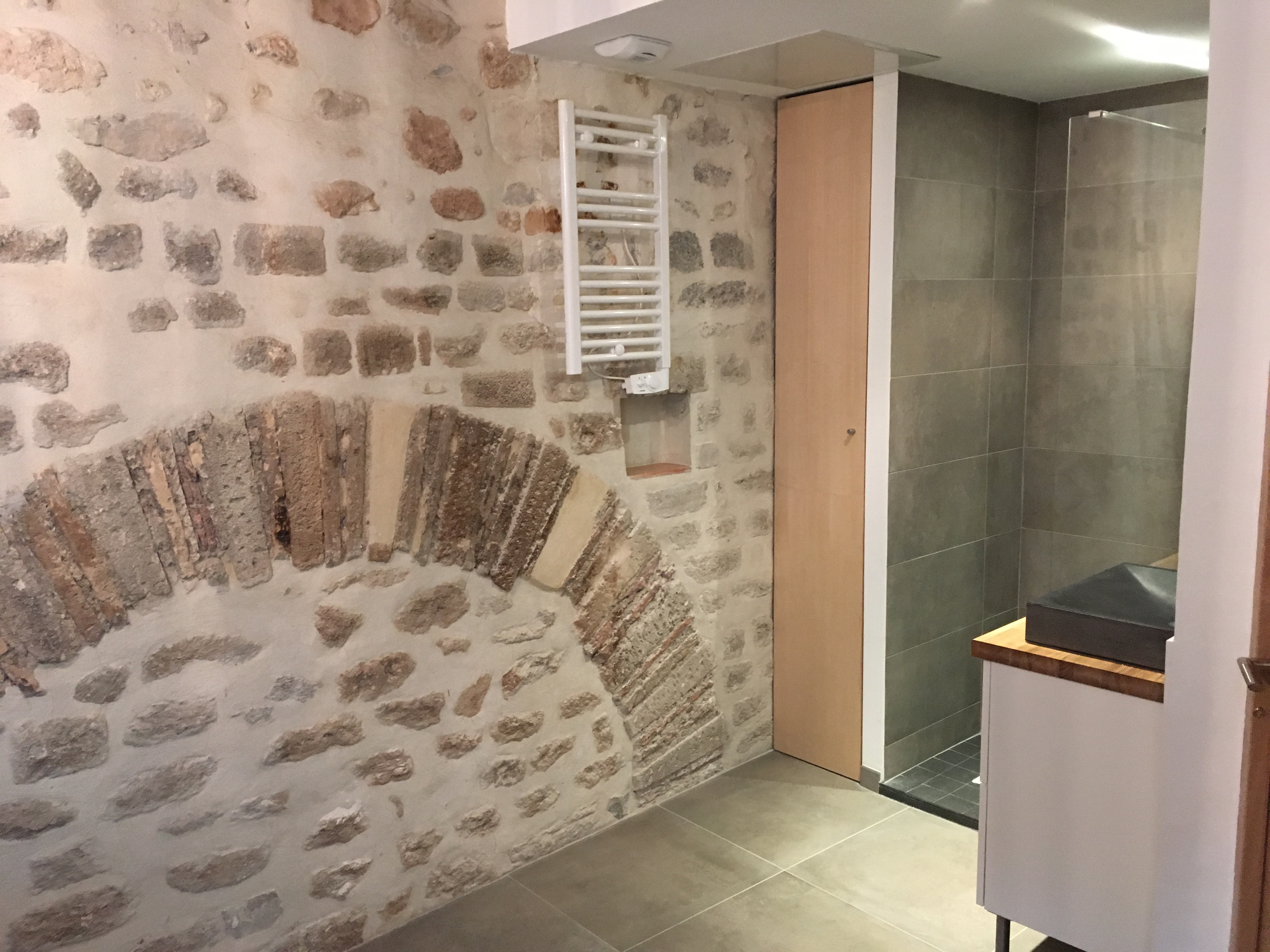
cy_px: 476
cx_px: 635
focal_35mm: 29
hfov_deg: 61.7
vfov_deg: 48.2
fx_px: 1064
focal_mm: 4.15
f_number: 2.2
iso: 200
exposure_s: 1/25
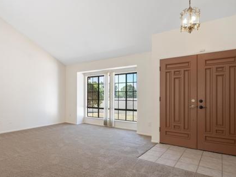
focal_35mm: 23
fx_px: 157
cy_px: 98
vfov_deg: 58.7
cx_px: 91
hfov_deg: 72.9
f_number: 8
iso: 800
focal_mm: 11
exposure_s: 1/20
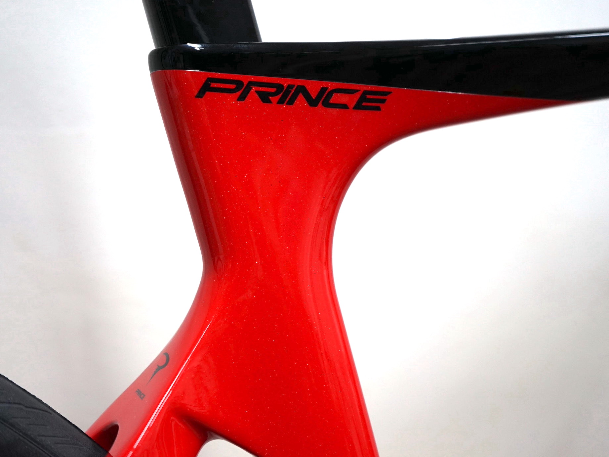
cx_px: 289
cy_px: 230
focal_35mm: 46
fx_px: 809
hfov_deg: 41.2
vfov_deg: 31.5
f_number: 4.5
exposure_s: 1/60
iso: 1000
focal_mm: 42
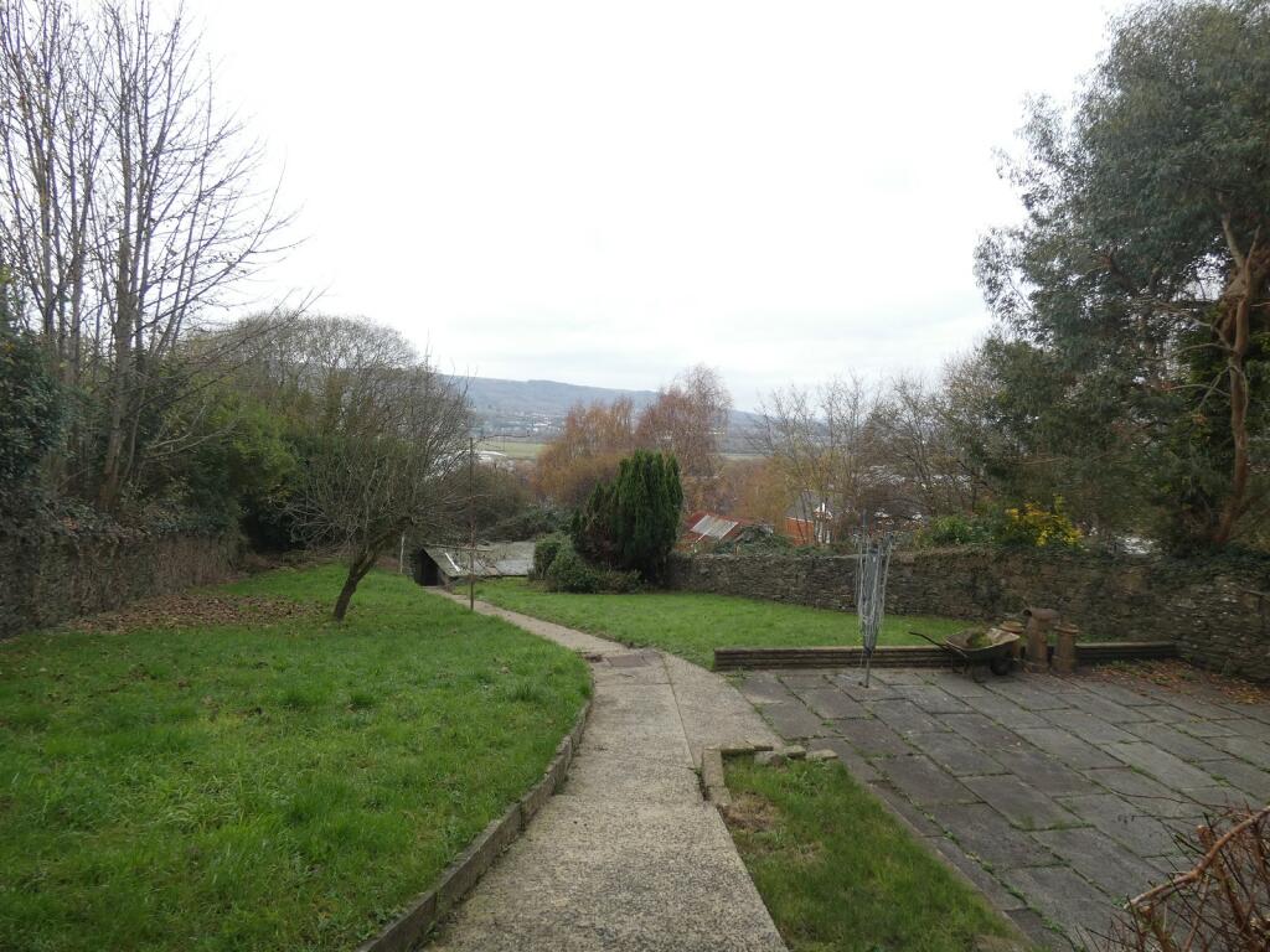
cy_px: 476
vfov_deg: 66.0
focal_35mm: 20
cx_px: 635
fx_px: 734
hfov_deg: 81.7
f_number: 2.8
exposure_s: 1/125
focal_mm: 3.6
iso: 80
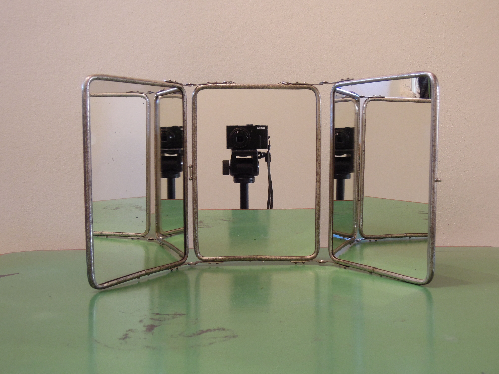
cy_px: 187
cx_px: 250
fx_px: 577
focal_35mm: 40
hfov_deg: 46.8
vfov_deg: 36.0
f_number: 3.3
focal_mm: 7.2
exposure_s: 1/13
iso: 400
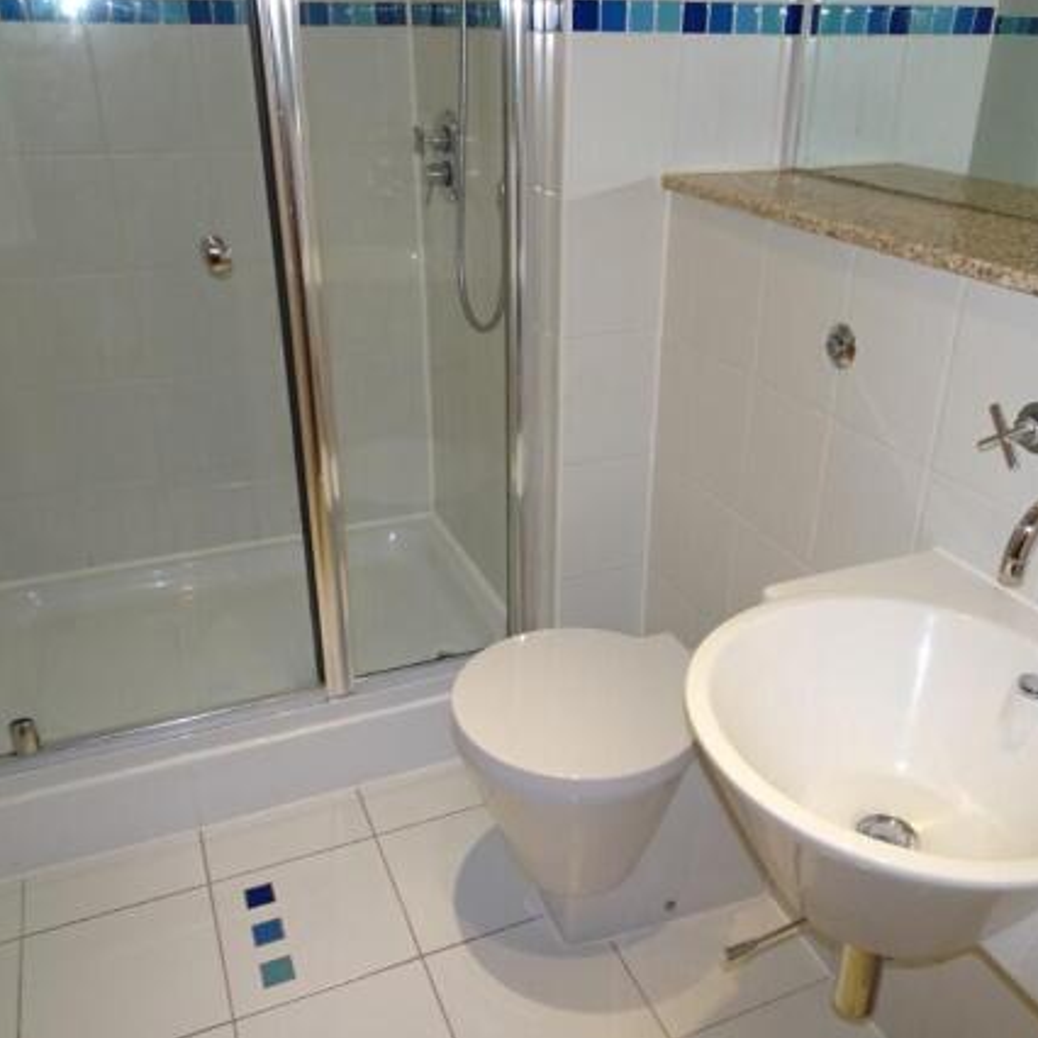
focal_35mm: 29
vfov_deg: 55.6
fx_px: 984
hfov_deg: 55.6
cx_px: 552
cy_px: 518
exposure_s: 1/30
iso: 160
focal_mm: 4.1
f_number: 3.5
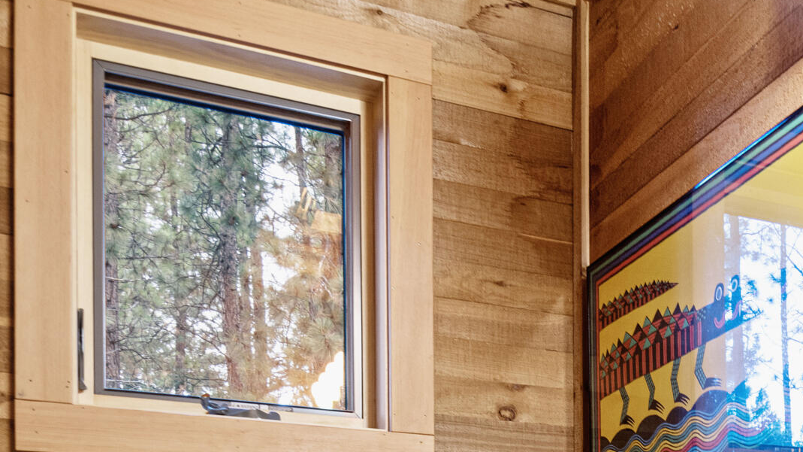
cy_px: 730
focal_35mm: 50
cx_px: 676
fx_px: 1064
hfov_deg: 39.2
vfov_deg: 19.8
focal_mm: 17
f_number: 8
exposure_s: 1/4
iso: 200
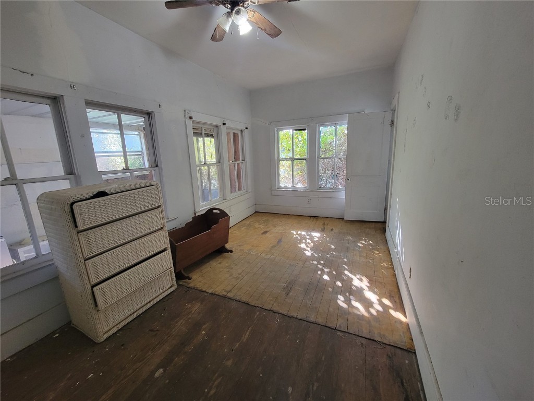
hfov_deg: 106.2
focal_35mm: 13
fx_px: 201
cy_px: 200
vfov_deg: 89.9
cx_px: 267
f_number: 2.2
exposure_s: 1/60
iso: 320
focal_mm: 2.2
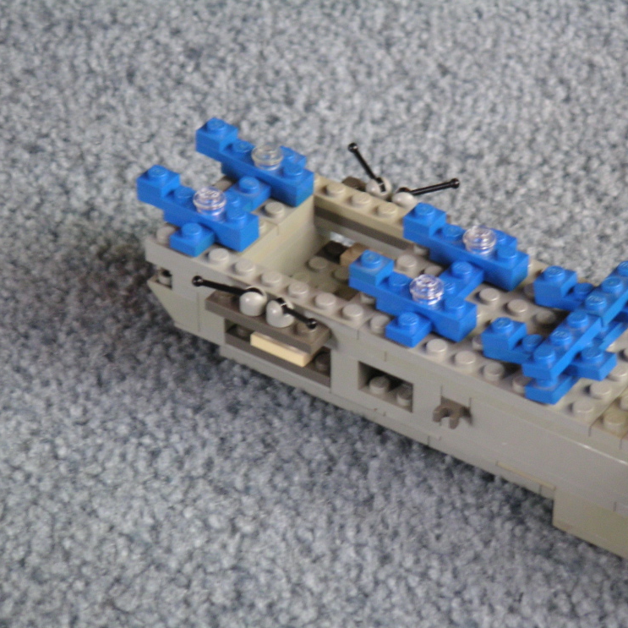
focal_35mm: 132
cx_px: 384
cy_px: 315
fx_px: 2709
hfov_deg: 13.2
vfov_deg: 13.2
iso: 100
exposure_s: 1/6
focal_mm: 17.1
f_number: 3.6
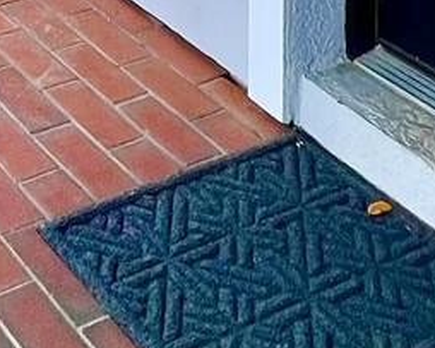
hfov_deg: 20.9
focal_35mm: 80
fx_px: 1030
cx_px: -183
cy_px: -566
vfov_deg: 12.8
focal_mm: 1.57
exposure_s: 1/99
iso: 40
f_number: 1.8
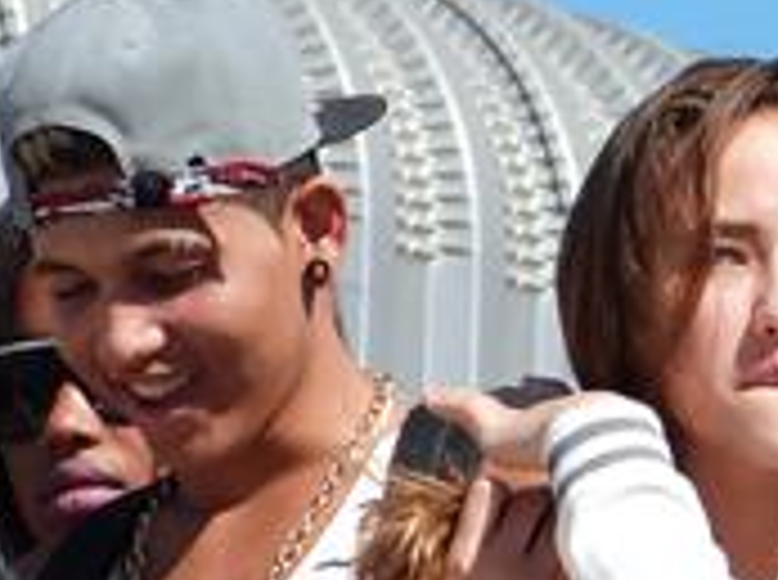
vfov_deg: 1.3
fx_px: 25277
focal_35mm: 1127
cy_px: 337
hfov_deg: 1.8
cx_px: 1381
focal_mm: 54.7
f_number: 5.6
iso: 100
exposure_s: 1/400
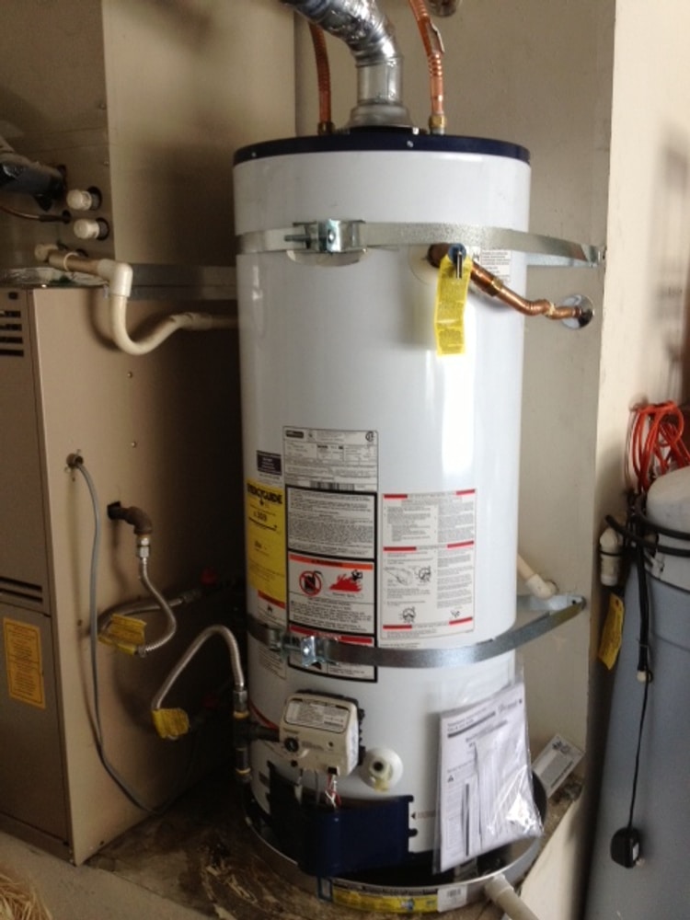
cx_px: 345
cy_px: 460
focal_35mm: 35
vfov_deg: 52.6
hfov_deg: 40.7
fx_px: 930
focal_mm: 4.28
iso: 100
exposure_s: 1/120
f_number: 2.4
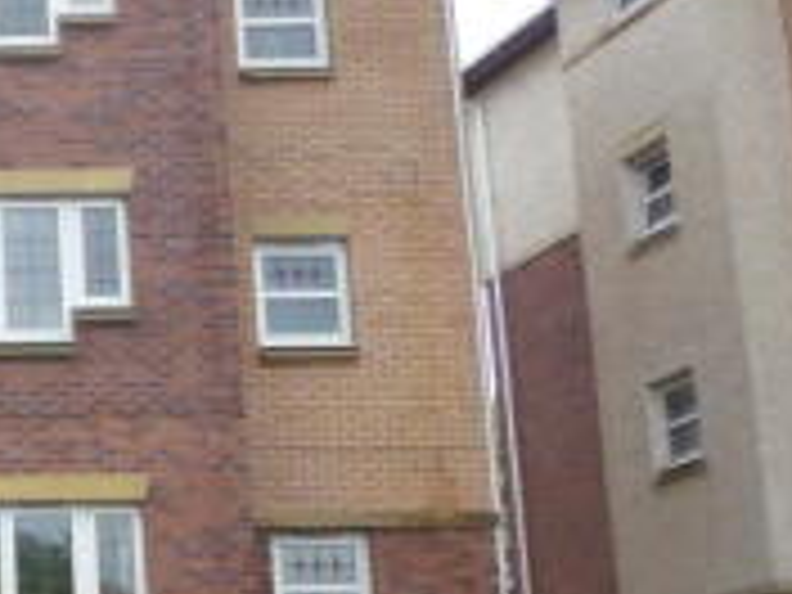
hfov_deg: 18.6
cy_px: 461
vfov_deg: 15.8
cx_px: -394
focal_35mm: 93
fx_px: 2128
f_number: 3.3
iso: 200
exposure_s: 1/640
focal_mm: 4.7
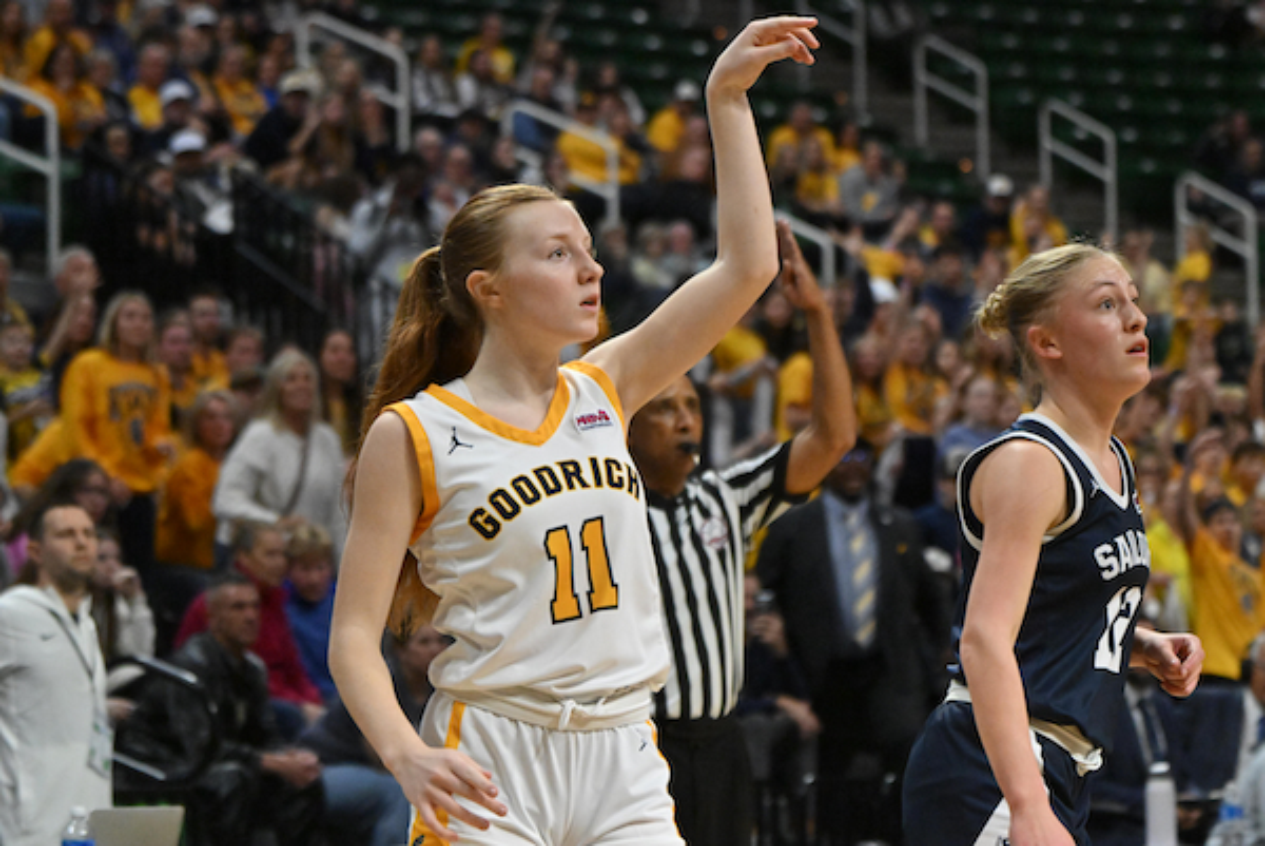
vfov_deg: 9.8
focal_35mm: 140
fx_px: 4923
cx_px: 632
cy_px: 423
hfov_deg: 14.6
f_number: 5.6
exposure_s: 1/1600
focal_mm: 140
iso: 8000
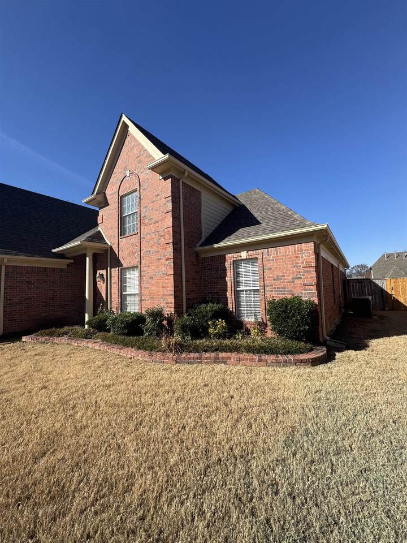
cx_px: 204
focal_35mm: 14
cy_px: 272
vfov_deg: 102.1
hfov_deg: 85.7
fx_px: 219
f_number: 2.2
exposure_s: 1/1449
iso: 50
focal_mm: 2.22
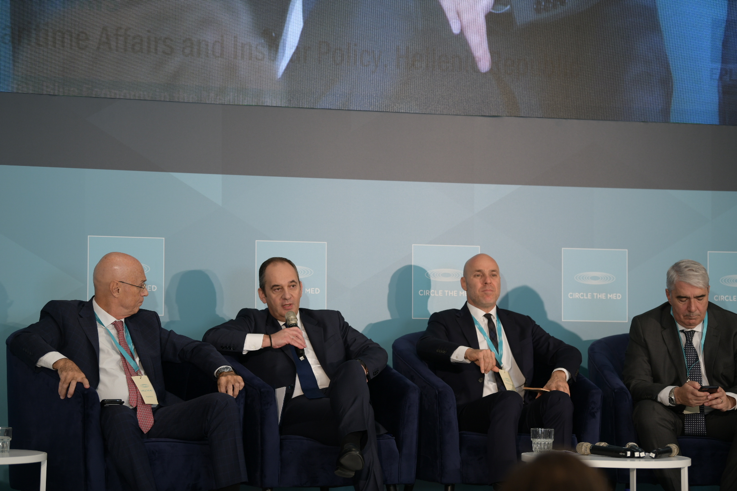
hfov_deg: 16.8
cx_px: 368
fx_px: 2497
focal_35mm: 122
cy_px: 246
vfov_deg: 11.2
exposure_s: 1/200
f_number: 3.2
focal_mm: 122
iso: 360
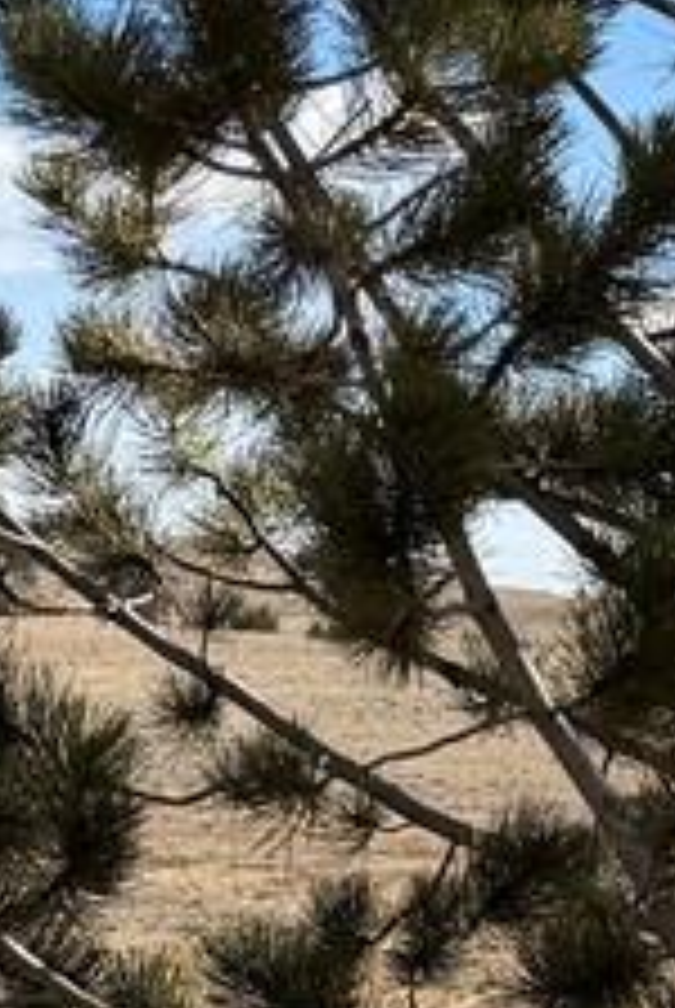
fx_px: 4990
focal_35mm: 178
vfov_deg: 11.5
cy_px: 378
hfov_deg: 7.7
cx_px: -117
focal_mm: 6.76
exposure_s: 1/5319
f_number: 1.78
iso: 80
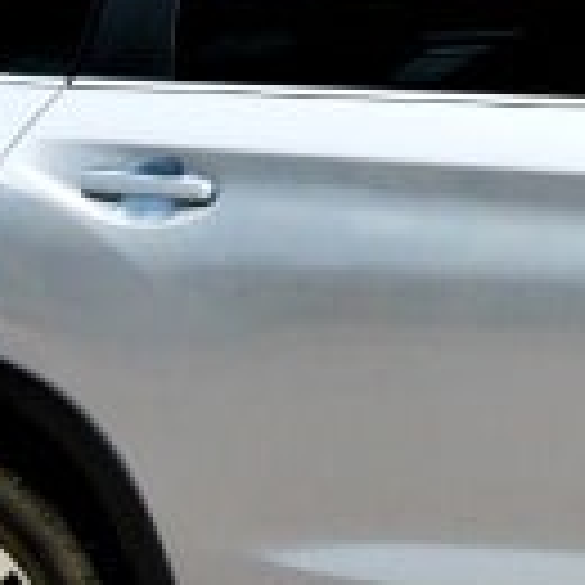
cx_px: 1386
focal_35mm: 236
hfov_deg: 7.0
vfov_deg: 7.4
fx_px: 4512
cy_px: -79
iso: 400
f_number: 6.3
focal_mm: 40
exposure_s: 1/160
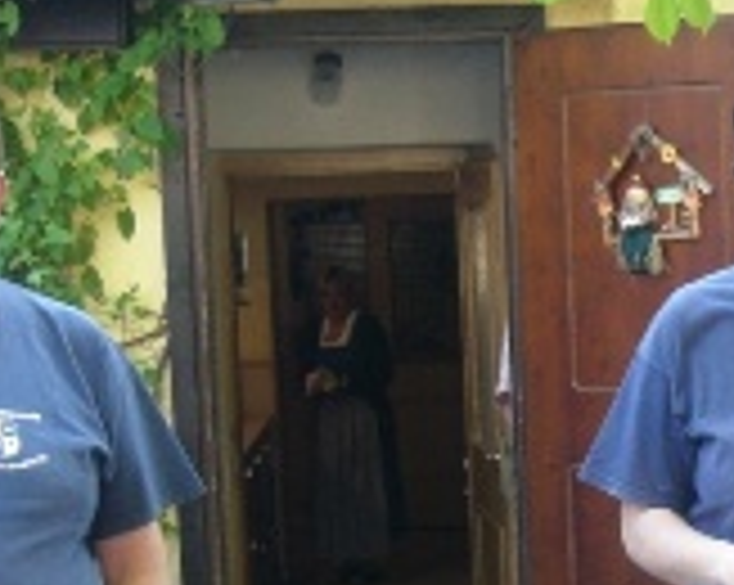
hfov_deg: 18.4
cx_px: 716
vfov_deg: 15.0
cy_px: 446
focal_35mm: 102
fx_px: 2213
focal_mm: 6.3
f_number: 3.1
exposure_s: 1/60
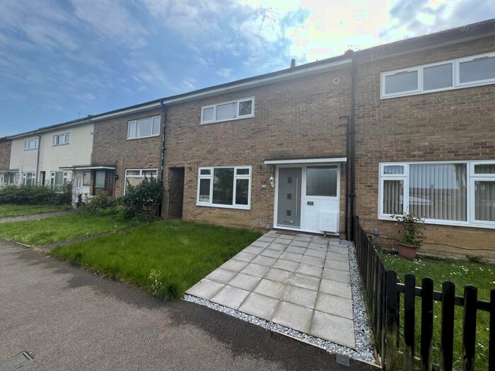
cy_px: 186
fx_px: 186
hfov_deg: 106.2
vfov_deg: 89.9
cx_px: 248
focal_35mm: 13
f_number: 1.8
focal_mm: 1.57
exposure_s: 1/645
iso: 32
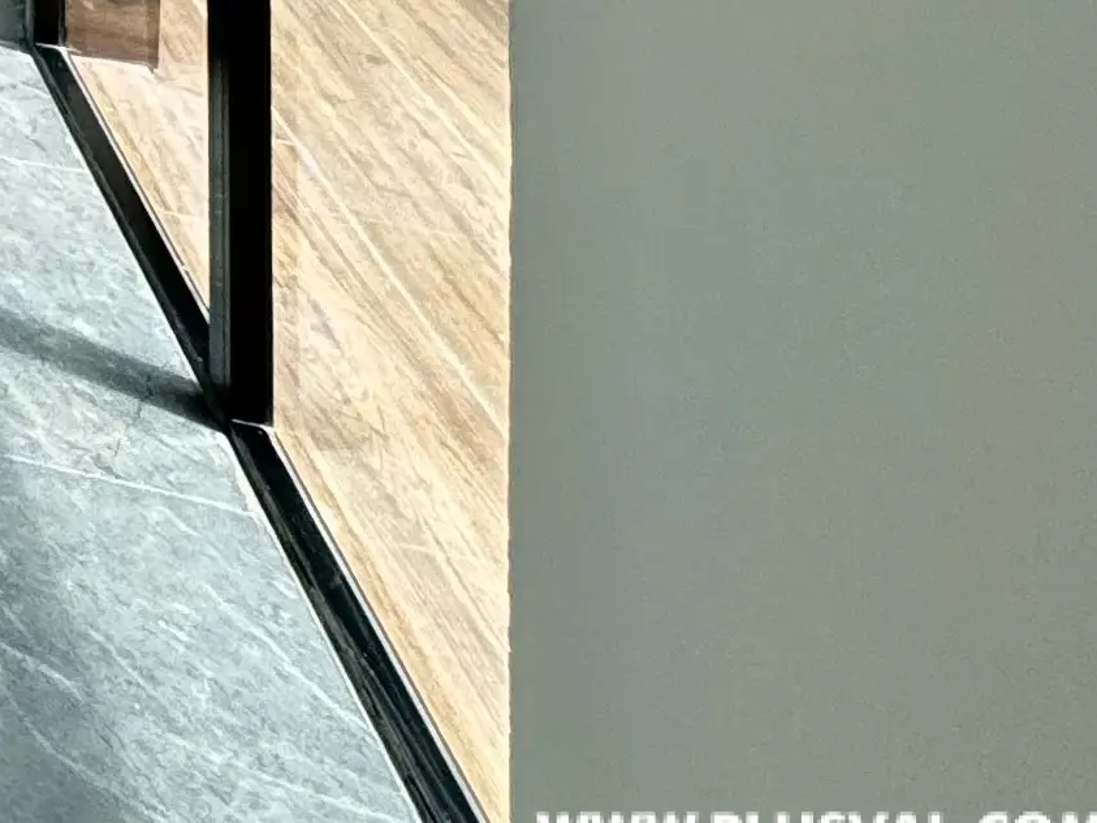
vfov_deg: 15.1
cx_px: -1334
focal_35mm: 67
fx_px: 2123
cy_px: -1052
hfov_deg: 16.7
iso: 40
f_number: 2.2
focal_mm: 2.22
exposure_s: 1/433
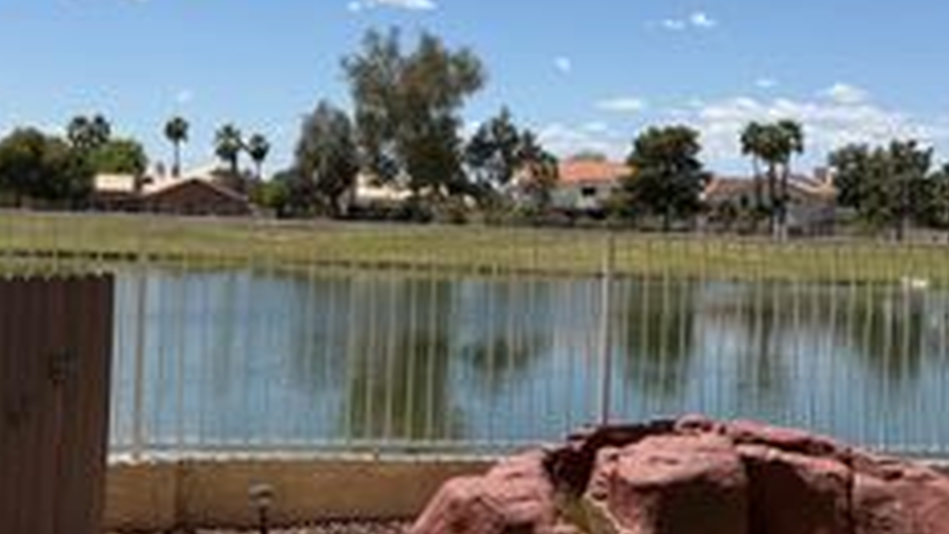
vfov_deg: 21.4
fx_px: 1409
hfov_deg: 37.2
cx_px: 485
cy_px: 263
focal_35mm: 56
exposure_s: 1/7353
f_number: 1.78
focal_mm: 6.76
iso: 80
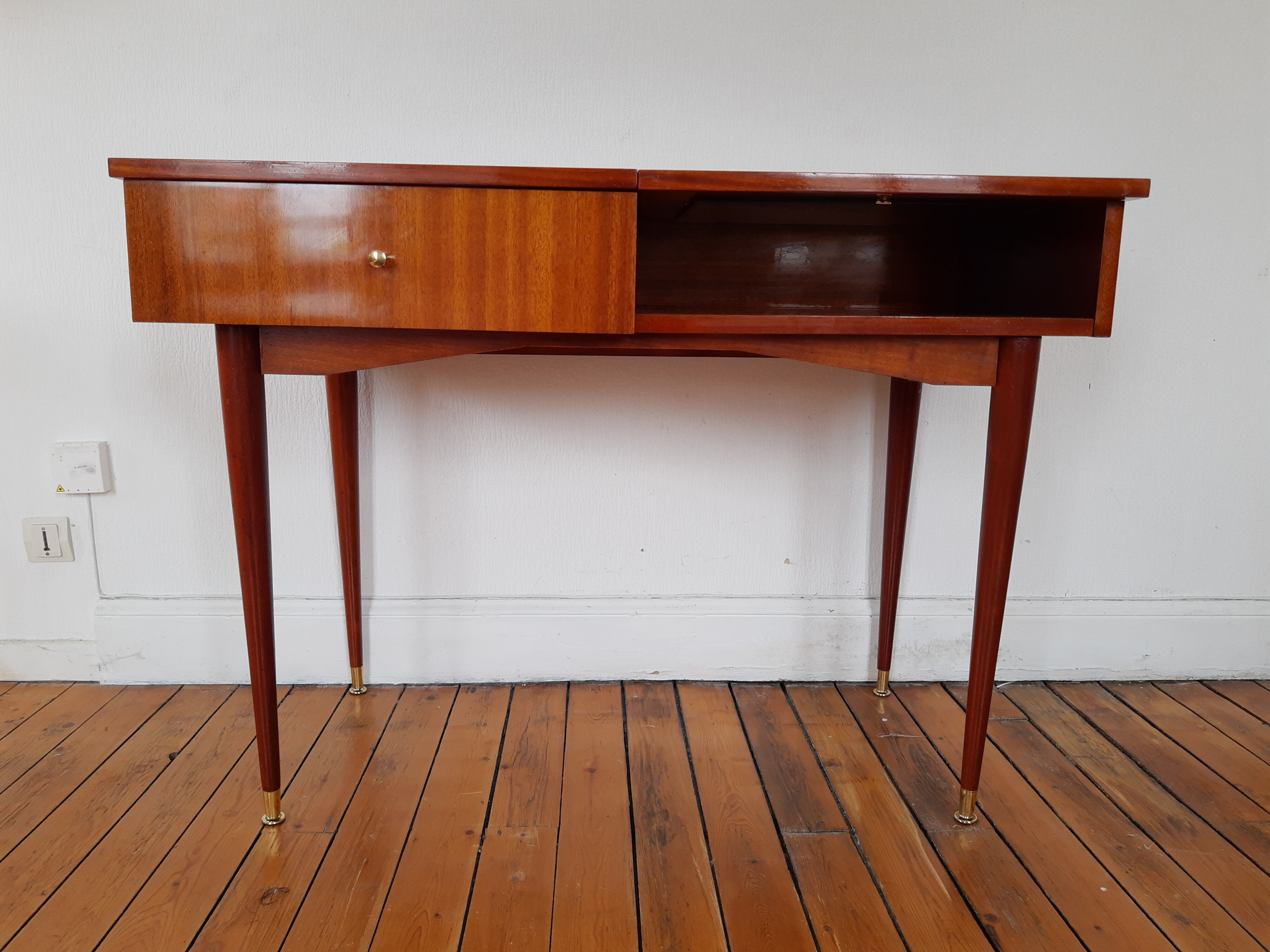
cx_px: 635
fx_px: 954
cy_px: 476
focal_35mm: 26
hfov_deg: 67.3
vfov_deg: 53.1
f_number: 1.7
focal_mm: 4.75
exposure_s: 1/40
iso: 42
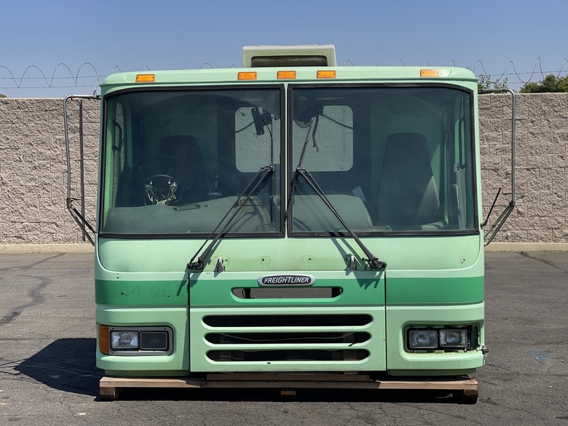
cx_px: 284
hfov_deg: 30.3
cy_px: 213
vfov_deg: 22.9
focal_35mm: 64
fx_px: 1050
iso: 32
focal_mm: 7.5
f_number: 2.2
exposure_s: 1/1647
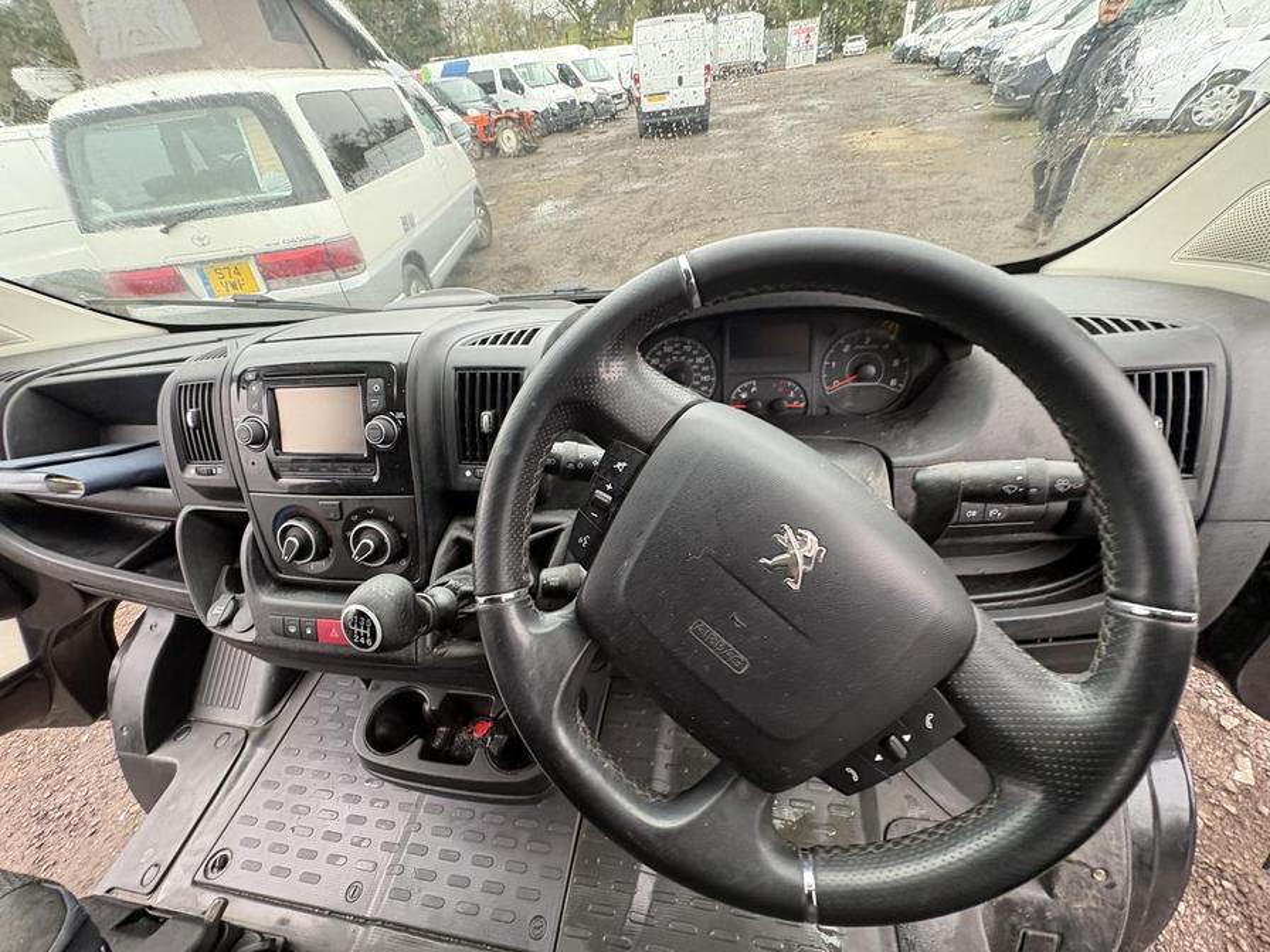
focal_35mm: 14
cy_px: 476
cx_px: 635
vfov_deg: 85.7
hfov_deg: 102.1
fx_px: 514
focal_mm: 2.22
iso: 200
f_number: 2.2
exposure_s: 1/75
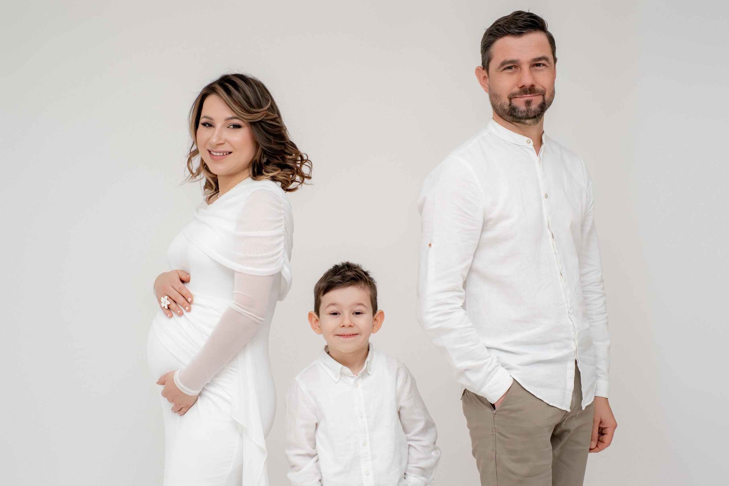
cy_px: 243
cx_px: 364
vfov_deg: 29.9
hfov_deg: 43.6
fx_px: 911
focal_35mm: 45
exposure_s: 1/200
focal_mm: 30
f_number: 6.4
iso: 1000
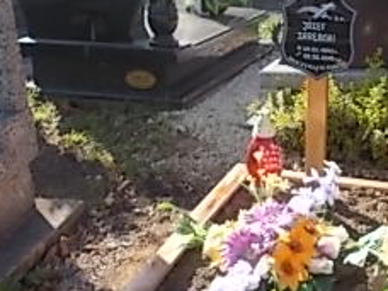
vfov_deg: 20.2
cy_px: 133
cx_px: 315
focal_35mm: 73
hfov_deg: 26.2
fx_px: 818
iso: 80
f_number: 3.2
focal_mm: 4.6
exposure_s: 1/200
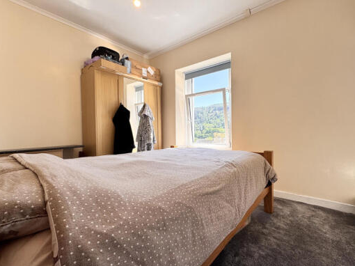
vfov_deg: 78.1
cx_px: 194
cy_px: 135
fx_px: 164
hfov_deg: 94.3
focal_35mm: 16
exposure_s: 1/233
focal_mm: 2.22
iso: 40
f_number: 2.2
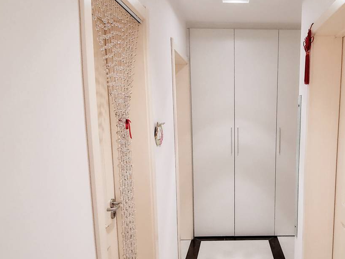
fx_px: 299
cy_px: 157
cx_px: 246
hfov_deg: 57.7
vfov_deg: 46.5
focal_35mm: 30
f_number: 2.2
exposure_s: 1/33.3
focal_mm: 2.26
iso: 400
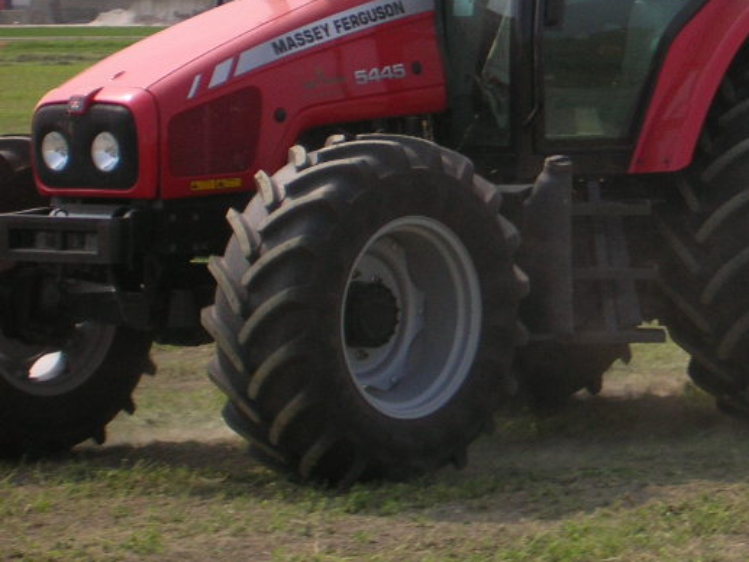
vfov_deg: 7.1
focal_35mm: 208
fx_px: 4502
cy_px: 119
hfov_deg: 9.5
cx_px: 719
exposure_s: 1/344
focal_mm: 17.4
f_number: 4.9
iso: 50
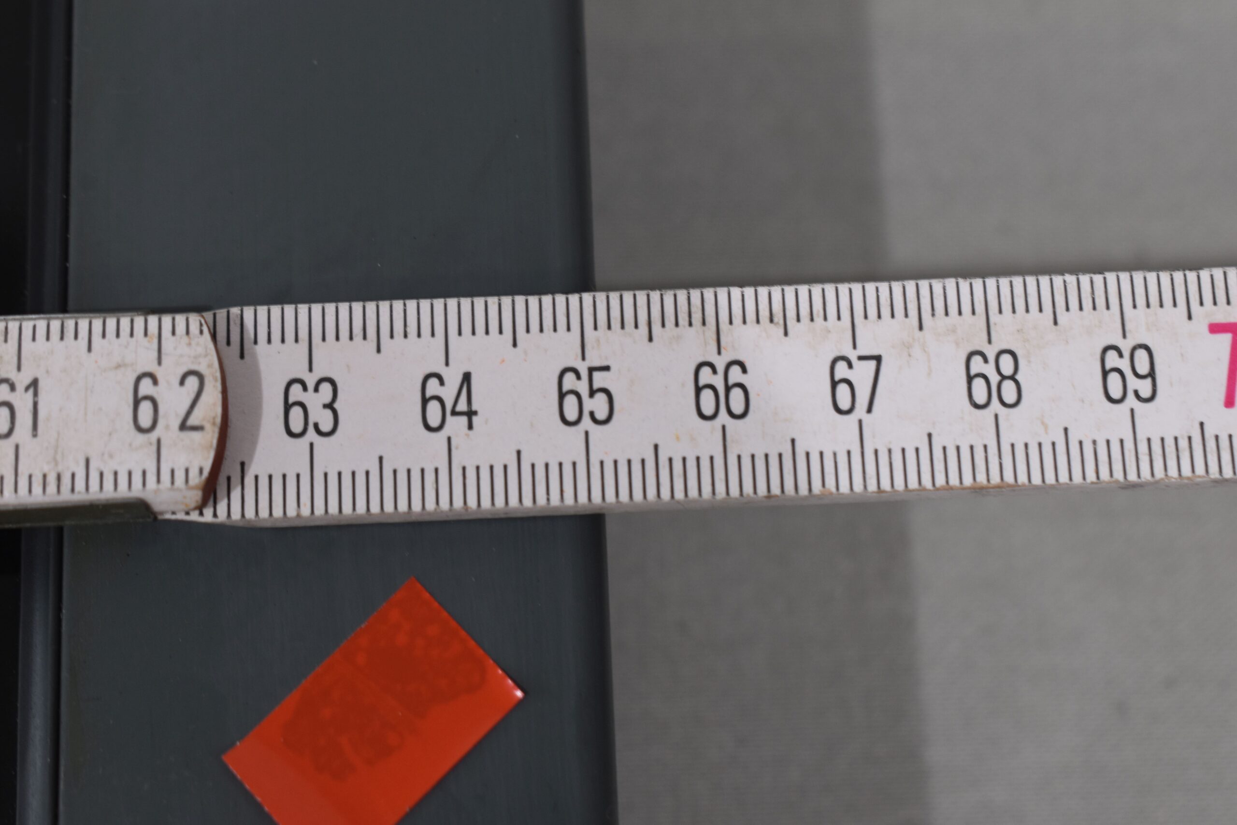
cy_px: 412
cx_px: 618
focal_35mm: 72
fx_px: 2474
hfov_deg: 28.1
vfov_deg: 18.9
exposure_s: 1/60
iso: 400
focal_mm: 48
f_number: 8
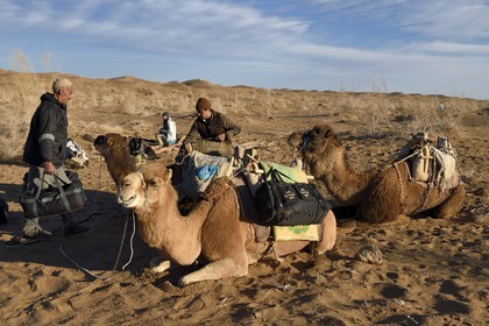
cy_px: 163
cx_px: 244
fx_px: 489
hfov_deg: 53.1
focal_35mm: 36
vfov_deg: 36.9
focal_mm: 36
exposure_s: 1/320
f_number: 11
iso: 200
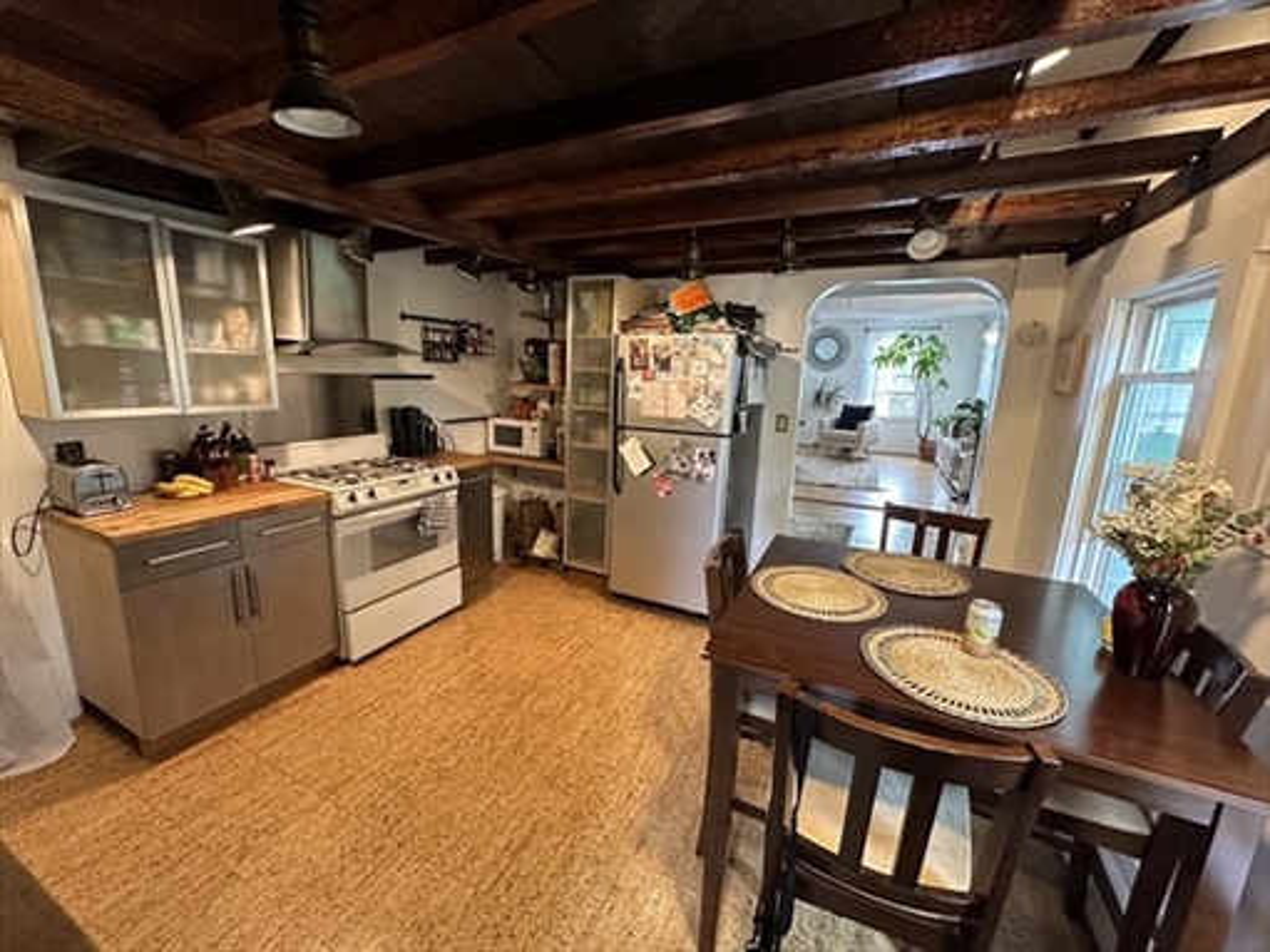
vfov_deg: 85.7
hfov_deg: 102.1
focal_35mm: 14
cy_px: 476
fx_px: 514
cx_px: 635
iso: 400
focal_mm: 2.22
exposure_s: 1/60
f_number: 2.2
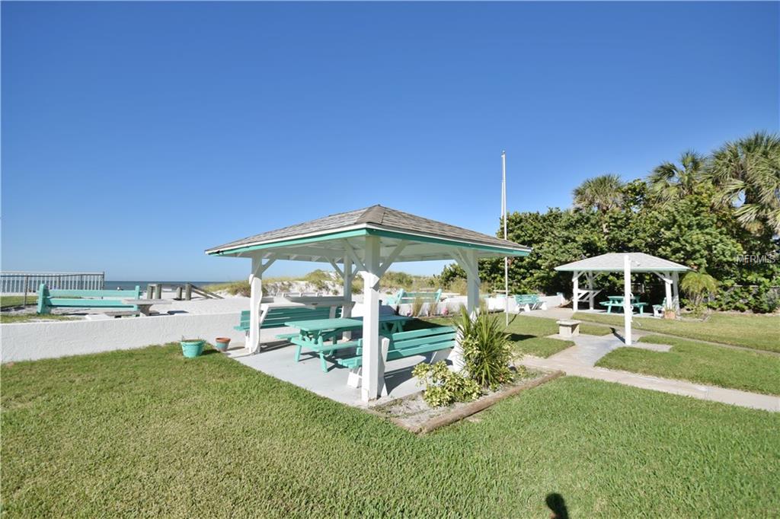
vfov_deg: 72.0
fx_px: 357
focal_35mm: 16
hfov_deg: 95.0
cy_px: 260
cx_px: 390
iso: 100
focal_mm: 11
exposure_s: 1/200
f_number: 8
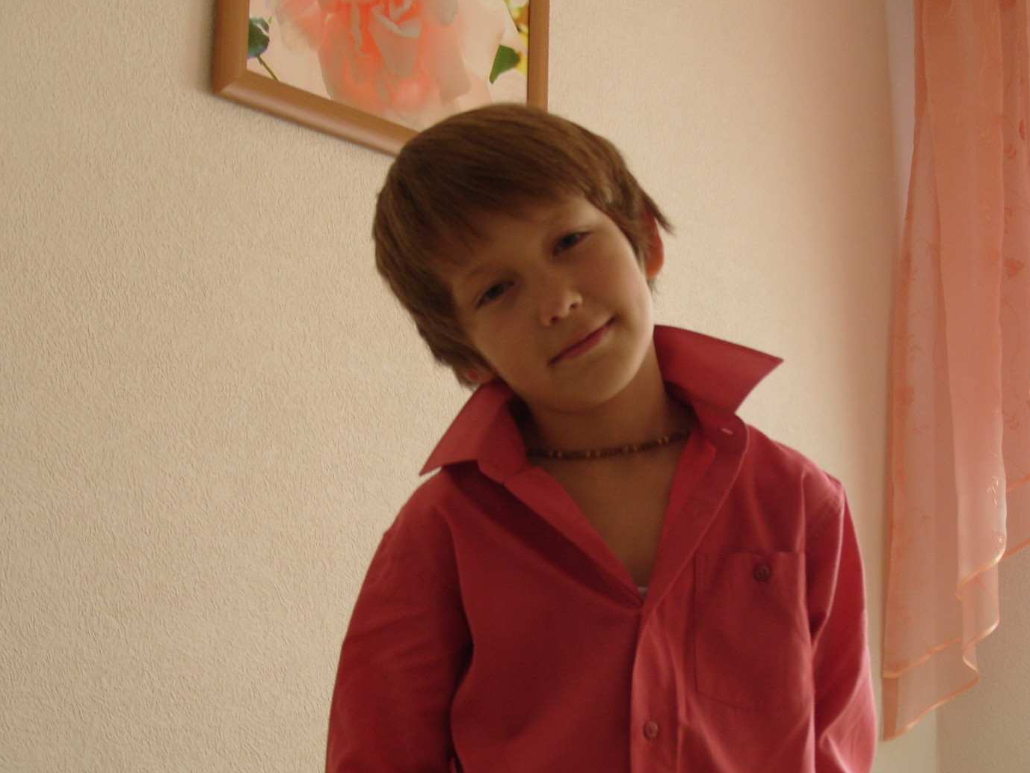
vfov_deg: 27.8
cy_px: 535
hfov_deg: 36.7
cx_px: 609
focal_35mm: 52
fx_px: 1548
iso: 80
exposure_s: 1/60
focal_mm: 7.8
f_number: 2.8
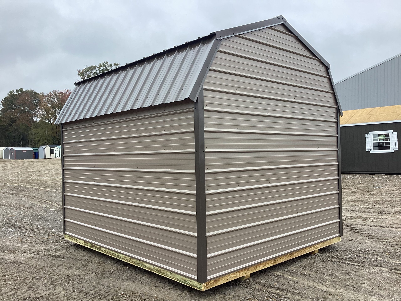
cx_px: 200
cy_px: 150
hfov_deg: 58.4
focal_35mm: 31
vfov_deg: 45.4
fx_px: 359
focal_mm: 3.3
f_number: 2.4
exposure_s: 1/120
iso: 40
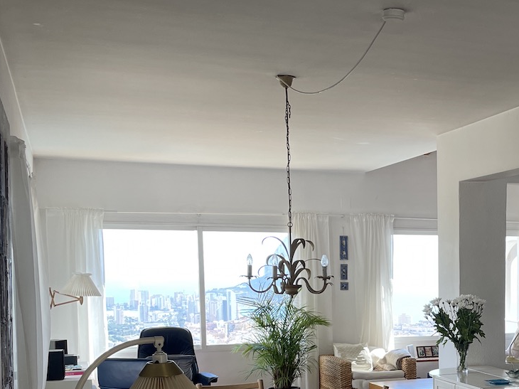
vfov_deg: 24.9
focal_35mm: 57
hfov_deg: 32.1
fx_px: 854
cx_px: 470
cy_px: 348
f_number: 1.6
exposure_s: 1/215
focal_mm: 4.2
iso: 32
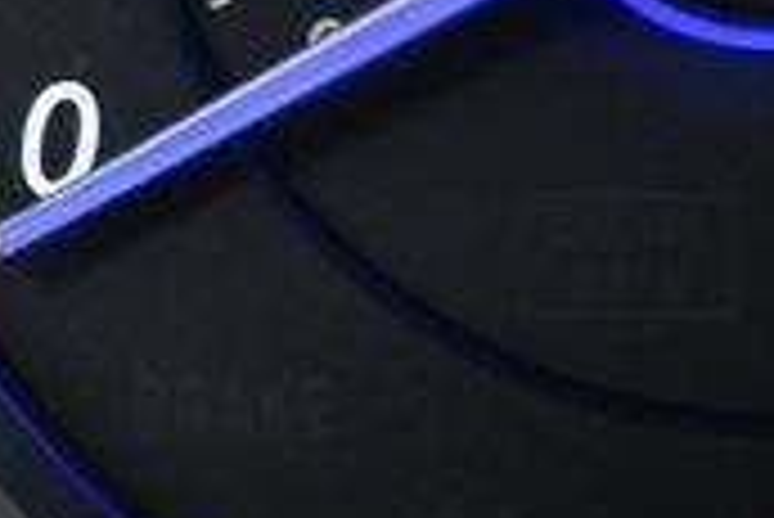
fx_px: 11985
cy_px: -122
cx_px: -616
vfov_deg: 2.5
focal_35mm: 557
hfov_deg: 3.7
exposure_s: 1/125
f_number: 5.6
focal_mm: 100
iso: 2500
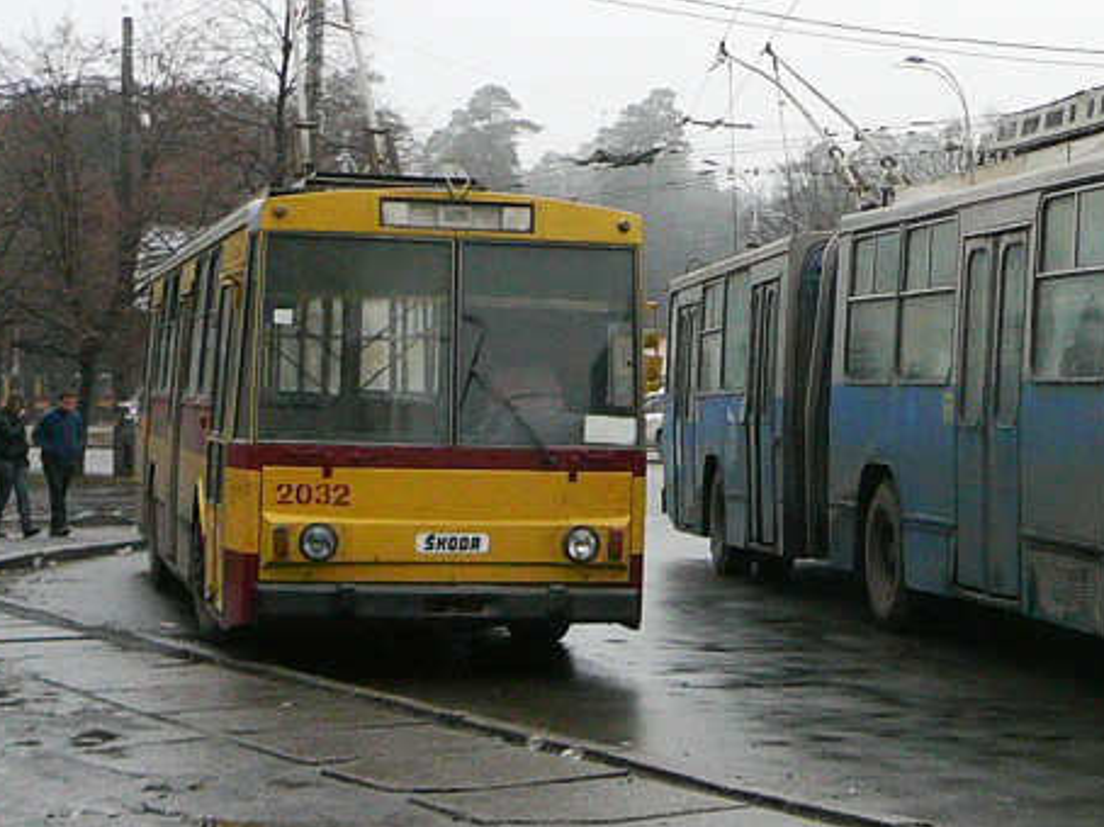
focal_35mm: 79
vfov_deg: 18.6
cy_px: 270
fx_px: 2518
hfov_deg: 24.1
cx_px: 978
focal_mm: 5.2
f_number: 2.8
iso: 100
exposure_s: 1/400
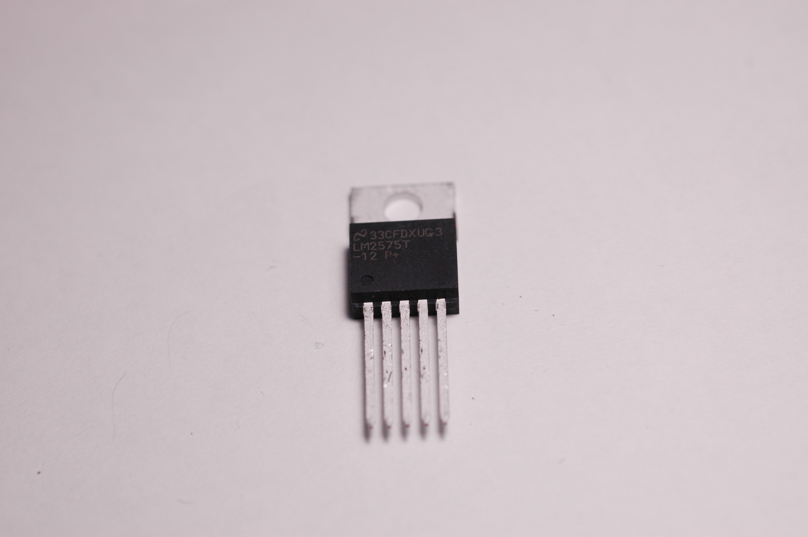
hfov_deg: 22.6
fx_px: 2018
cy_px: 268
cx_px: 404
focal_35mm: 90
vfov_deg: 15.2
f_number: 6.3
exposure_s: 1/400
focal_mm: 60
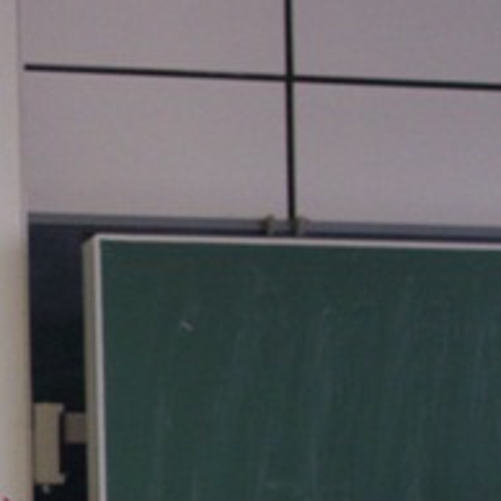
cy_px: 527
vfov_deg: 11.6
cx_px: -296
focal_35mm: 149
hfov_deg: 11.2
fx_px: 2440
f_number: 3.4
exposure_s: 1/30
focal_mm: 10.7
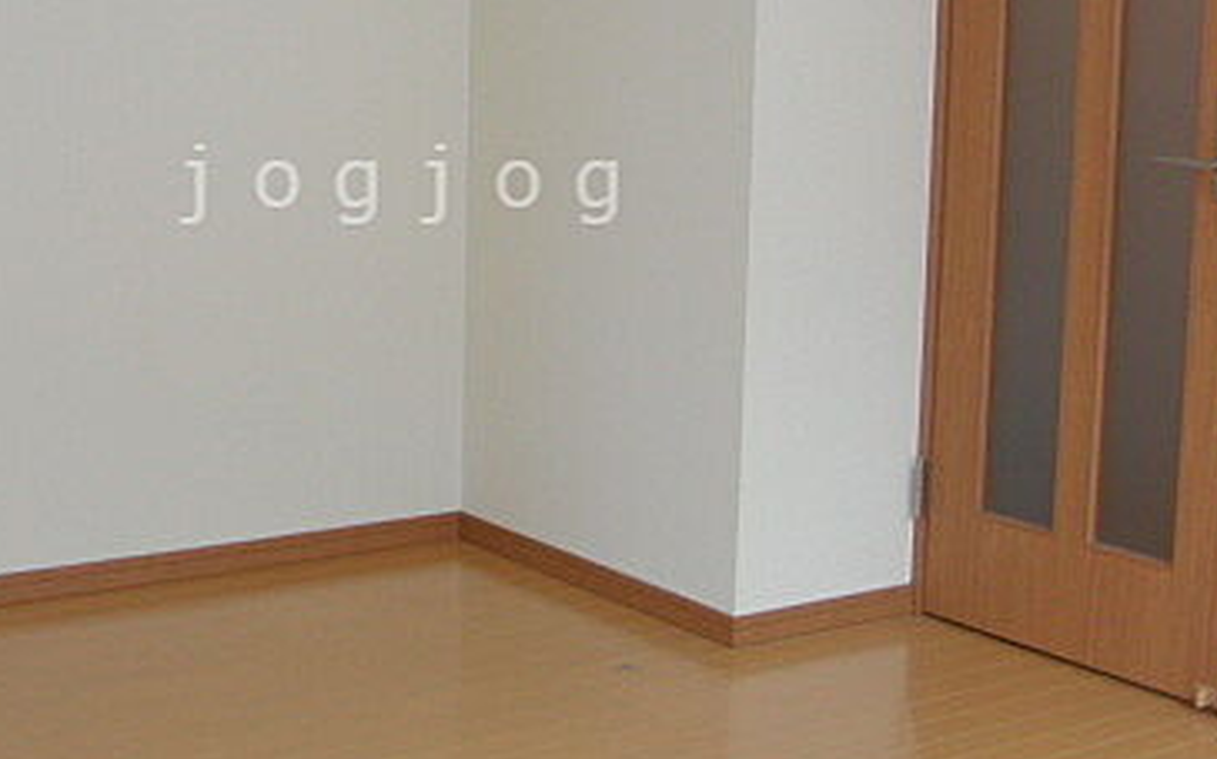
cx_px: 408
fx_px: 2287
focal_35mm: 69
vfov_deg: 18.7
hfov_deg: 29.6
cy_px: 184
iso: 160
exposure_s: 1/80
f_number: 3.6
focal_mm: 6.42
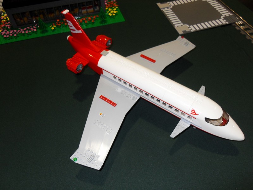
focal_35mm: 28
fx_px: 205
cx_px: 126
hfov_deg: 63.4
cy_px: 95
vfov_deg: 49.7
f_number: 2.8
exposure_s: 1/45
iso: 200
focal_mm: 6
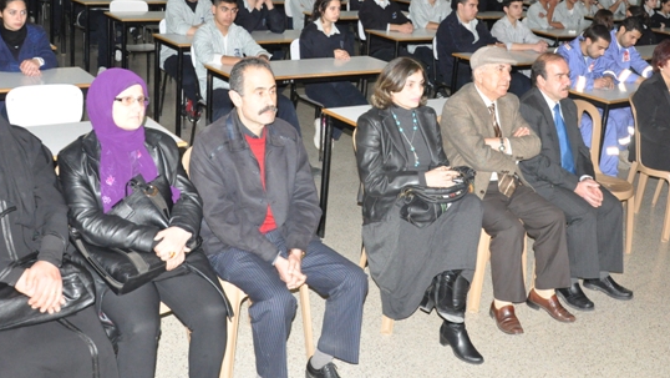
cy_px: 130
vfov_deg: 28.2
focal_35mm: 42
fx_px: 746
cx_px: 405
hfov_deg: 48.0
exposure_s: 1/60
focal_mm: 18
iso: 2000
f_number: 5
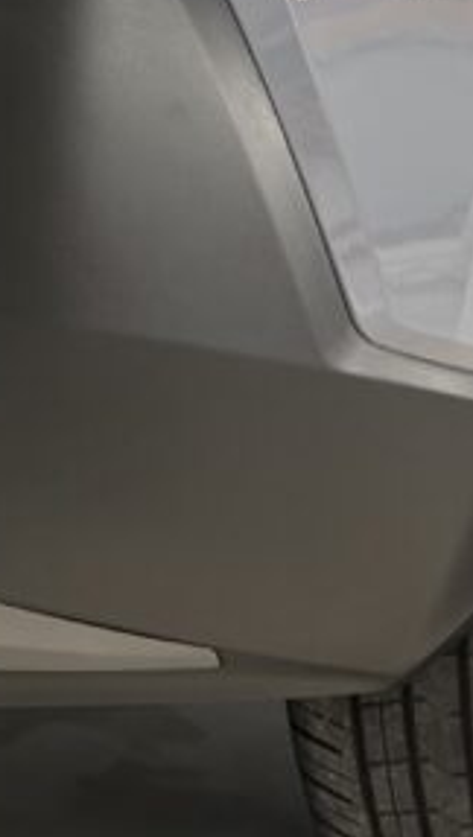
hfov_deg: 11.4
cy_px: 50
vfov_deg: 20.6
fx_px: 2246
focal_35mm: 101
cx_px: -274
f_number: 1.6
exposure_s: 1/60
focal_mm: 5.96
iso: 125
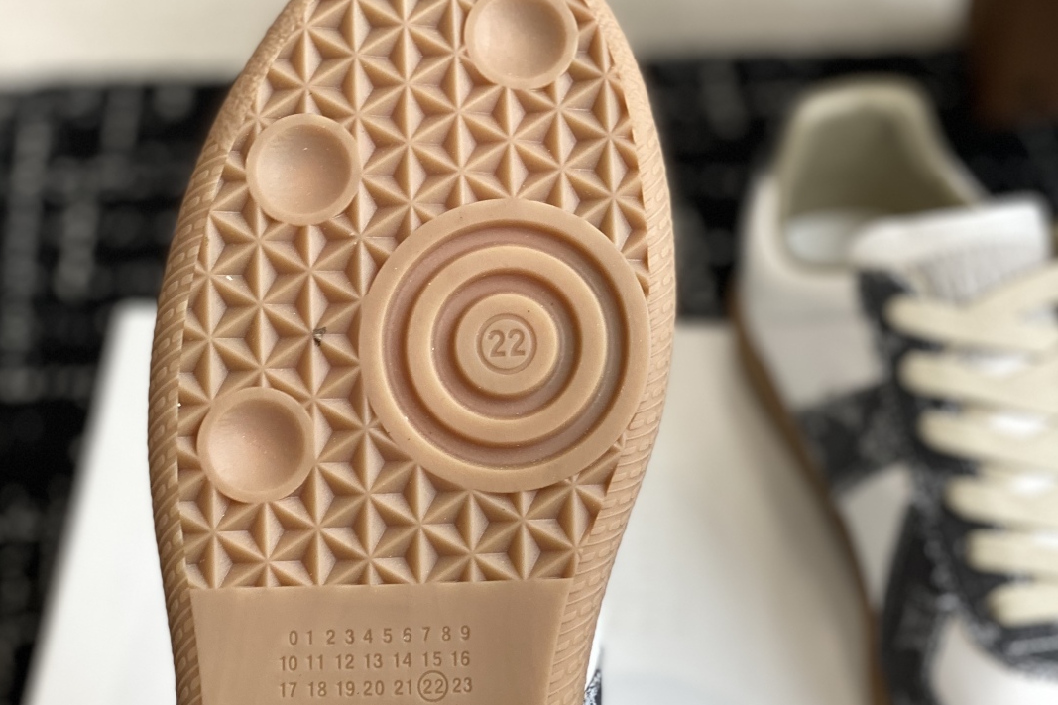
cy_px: 450
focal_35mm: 73
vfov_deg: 18.6
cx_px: 530
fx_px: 2145
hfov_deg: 27.7
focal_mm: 6
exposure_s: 1/122
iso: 32
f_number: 2
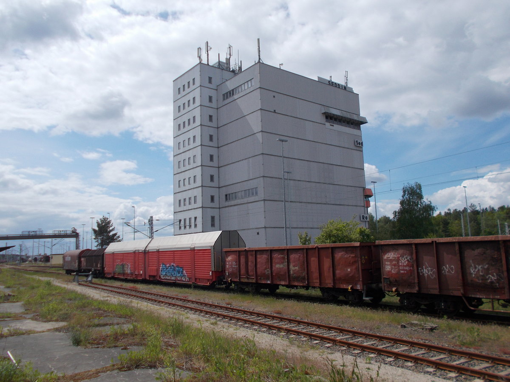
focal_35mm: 30
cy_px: 191
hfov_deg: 60.0
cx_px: 255
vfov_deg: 46.8
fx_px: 442
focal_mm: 5.3
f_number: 8.6
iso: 80
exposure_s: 1/320
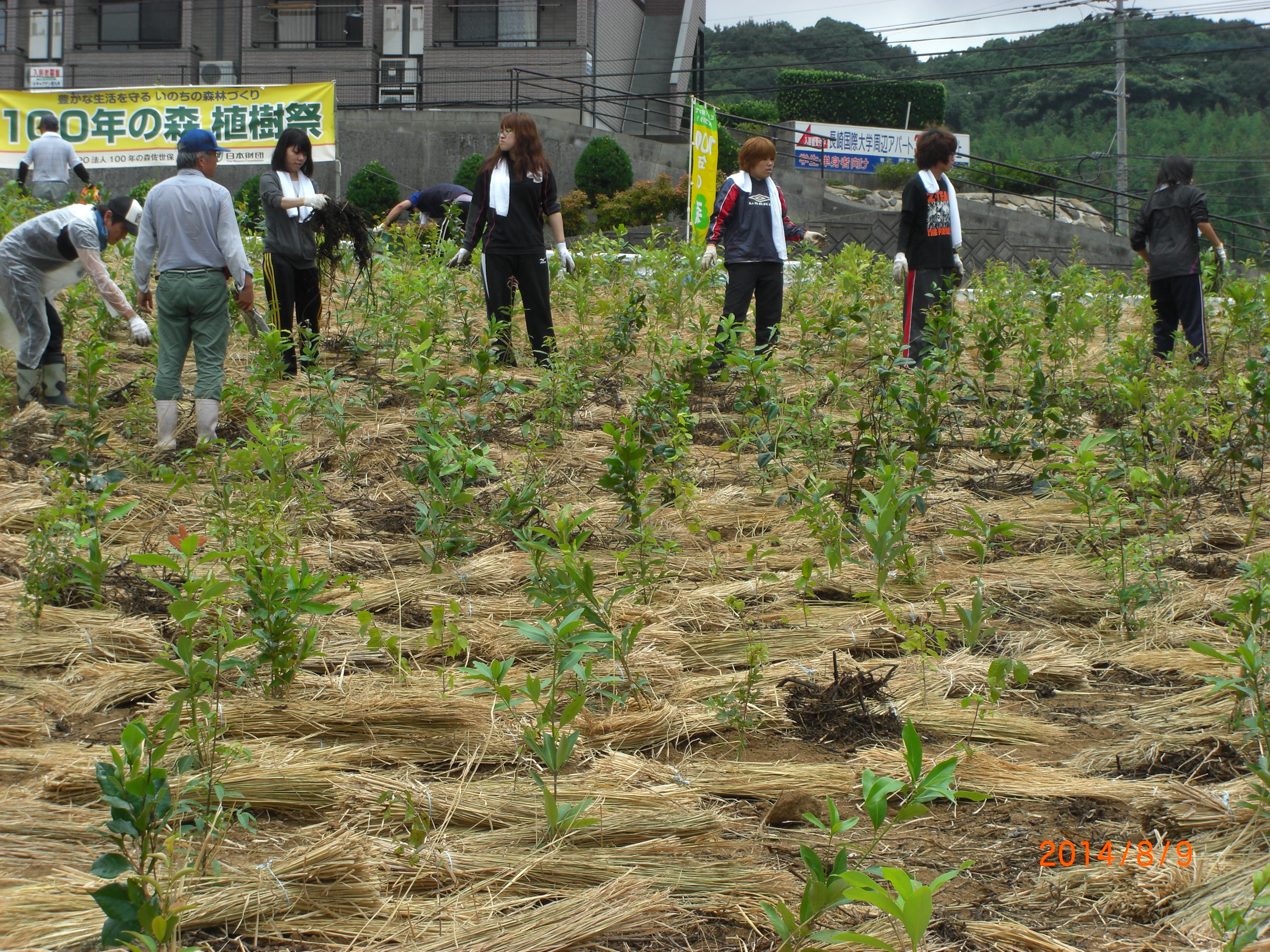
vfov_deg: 13.0
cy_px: 476
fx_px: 4182
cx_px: 635
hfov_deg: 17.3
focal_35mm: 114
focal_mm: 23.7
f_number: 5.1
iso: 80
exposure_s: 1/250
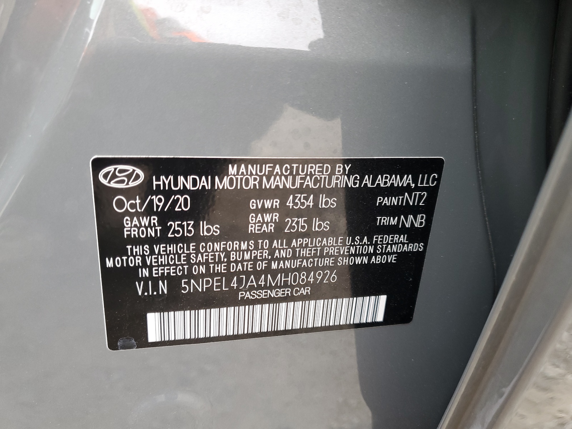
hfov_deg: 67.3
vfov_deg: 53.1
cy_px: 214
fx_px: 430
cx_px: 286
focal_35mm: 26
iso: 73
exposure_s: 1/60.2
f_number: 1.5
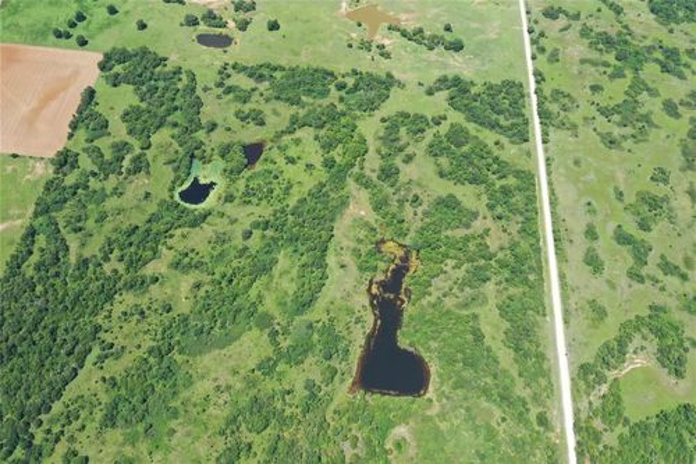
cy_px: 232
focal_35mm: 28
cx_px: 348
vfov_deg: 46.4
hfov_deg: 65.5
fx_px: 541
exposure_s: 1/120
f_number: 8
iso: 100
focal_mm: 10.26
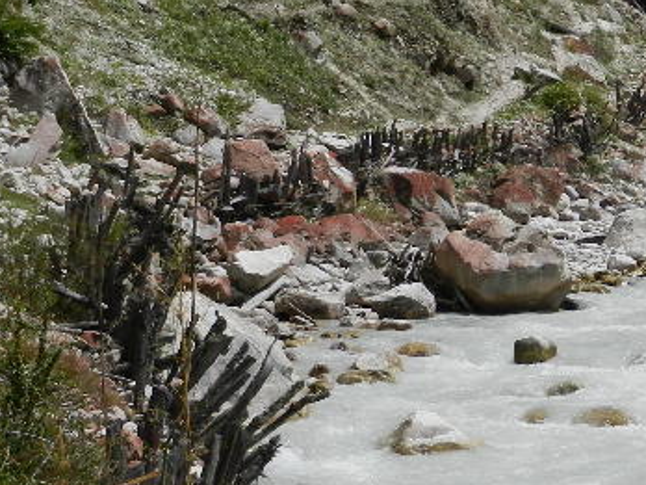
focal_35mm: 122
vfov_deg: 12.1
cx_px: 633
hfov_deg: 15.9
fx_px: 2277
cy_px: 245
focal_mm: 9.4
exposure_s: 1/640
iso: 160
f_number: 8.8
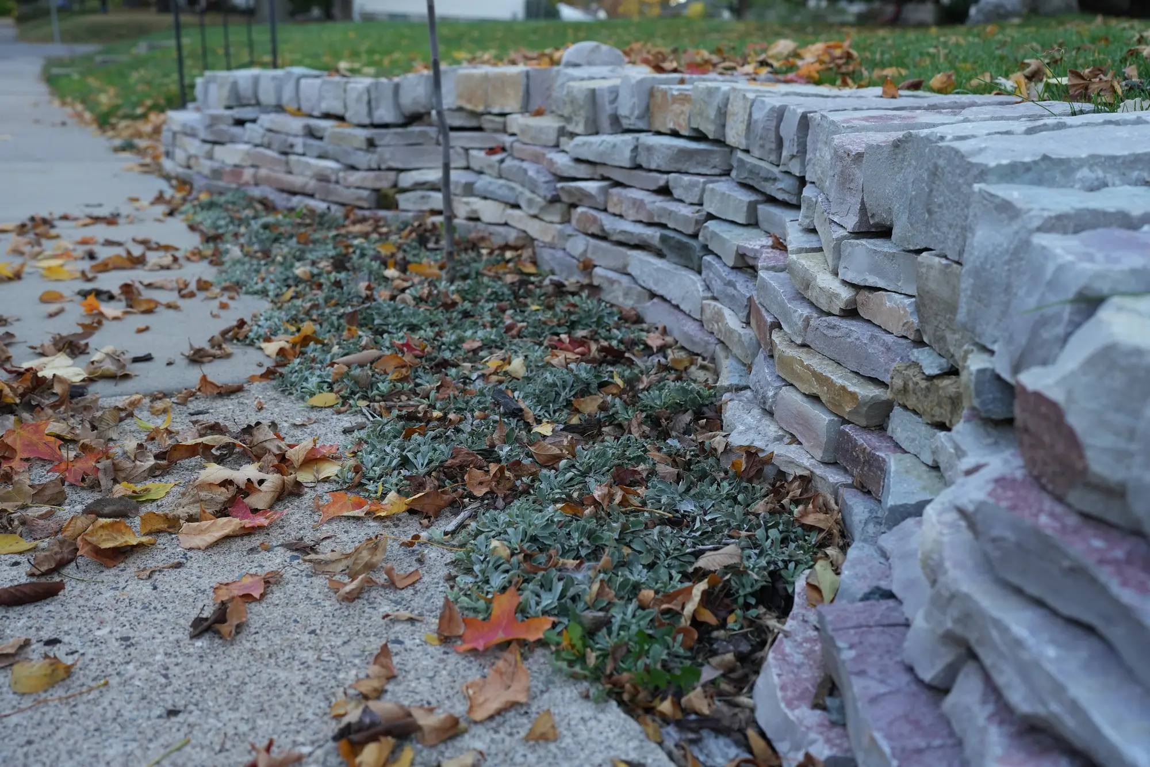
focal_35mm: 35
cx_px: 575
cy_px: 384
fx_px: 1118
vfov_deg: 37.8
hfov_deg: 54.4
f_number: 4
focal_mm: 35
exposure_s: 1/160
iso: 320
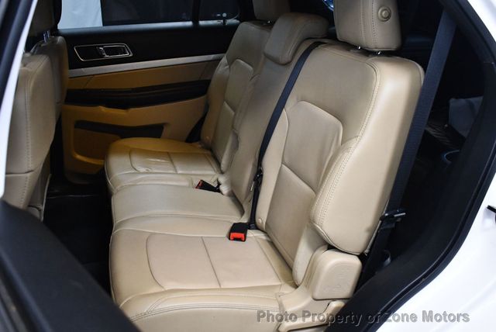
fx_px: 496
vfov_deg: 36.9
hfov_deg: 53.1
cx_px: 248
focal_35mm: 36
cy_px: 166
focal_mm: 18
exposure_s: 1/125
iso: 2800
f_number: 3.5
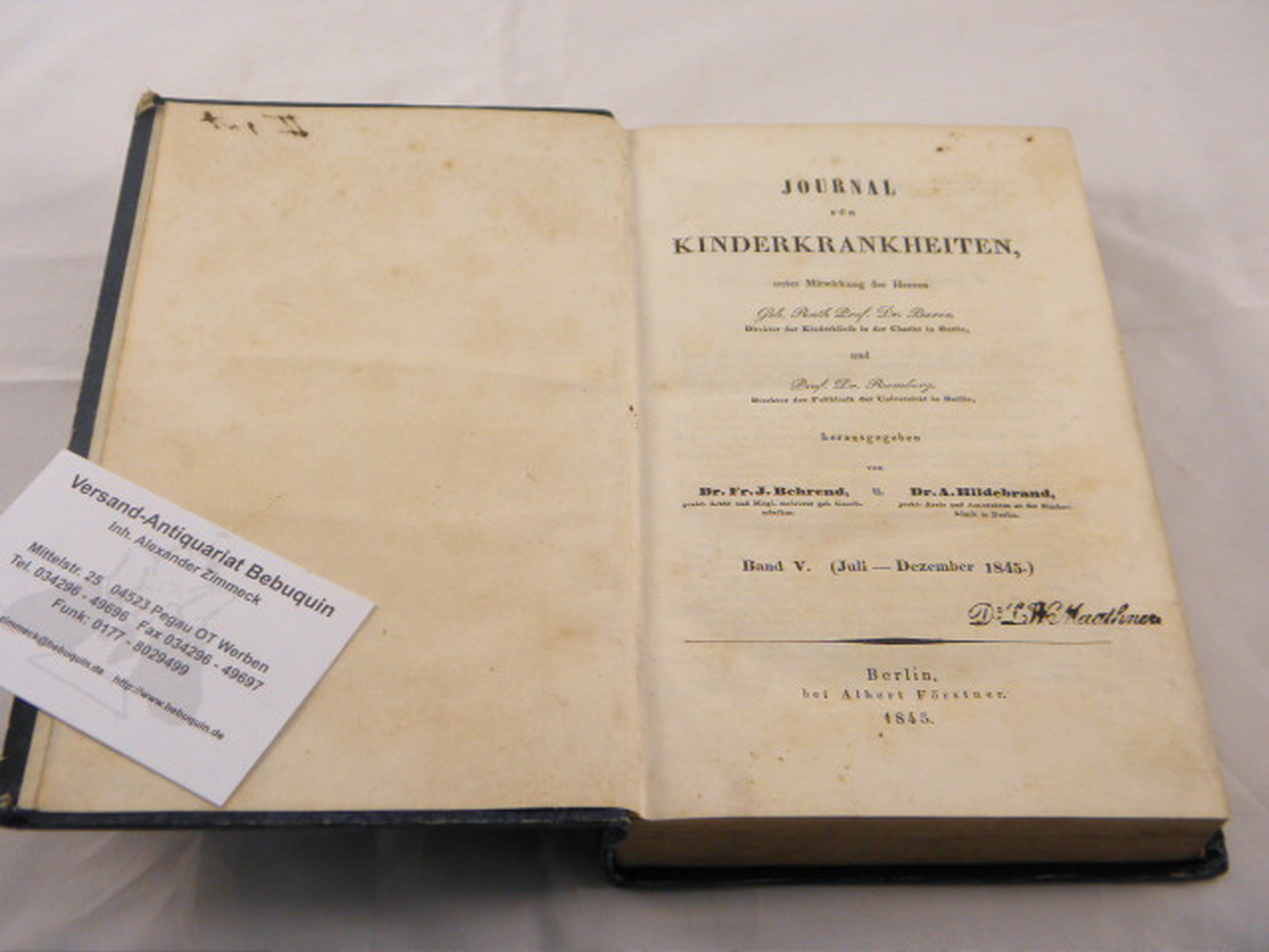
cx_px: 634
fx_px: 1723
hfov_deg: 40.4
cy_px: 476
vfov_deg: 30.9
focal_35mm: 47
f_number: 3.9
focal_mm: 8.6
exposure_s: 1/50
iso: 100
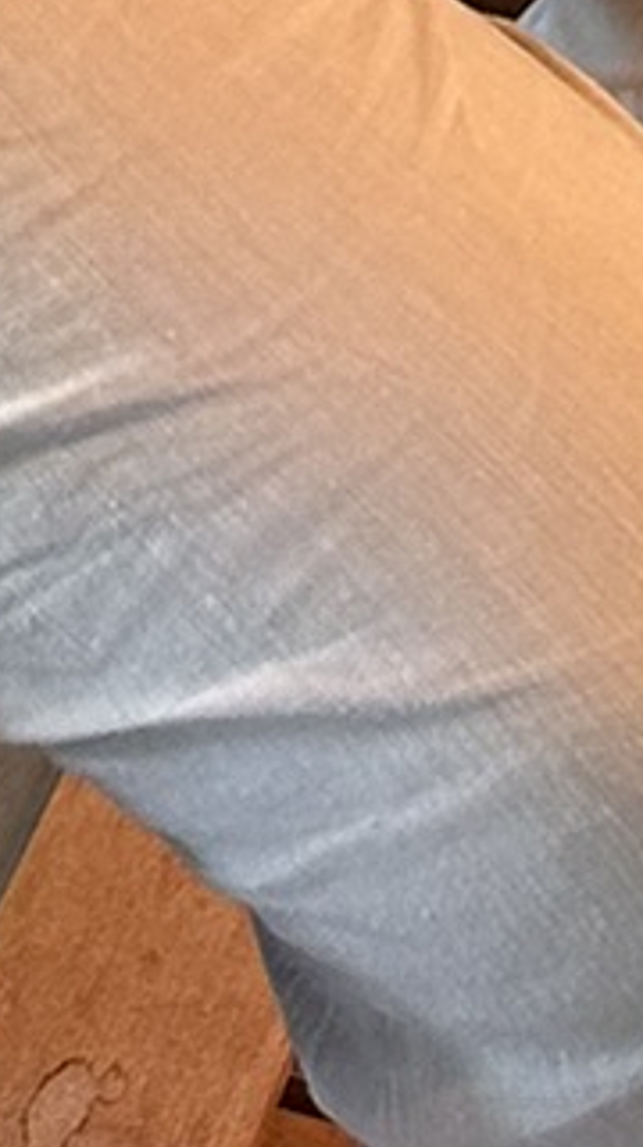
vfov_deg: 10.3
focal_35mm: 167
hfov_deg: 7.3
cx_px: 289
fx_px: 5074
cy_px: -2026
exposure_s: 1/50
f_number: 1.78
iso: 320
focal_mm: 6.86
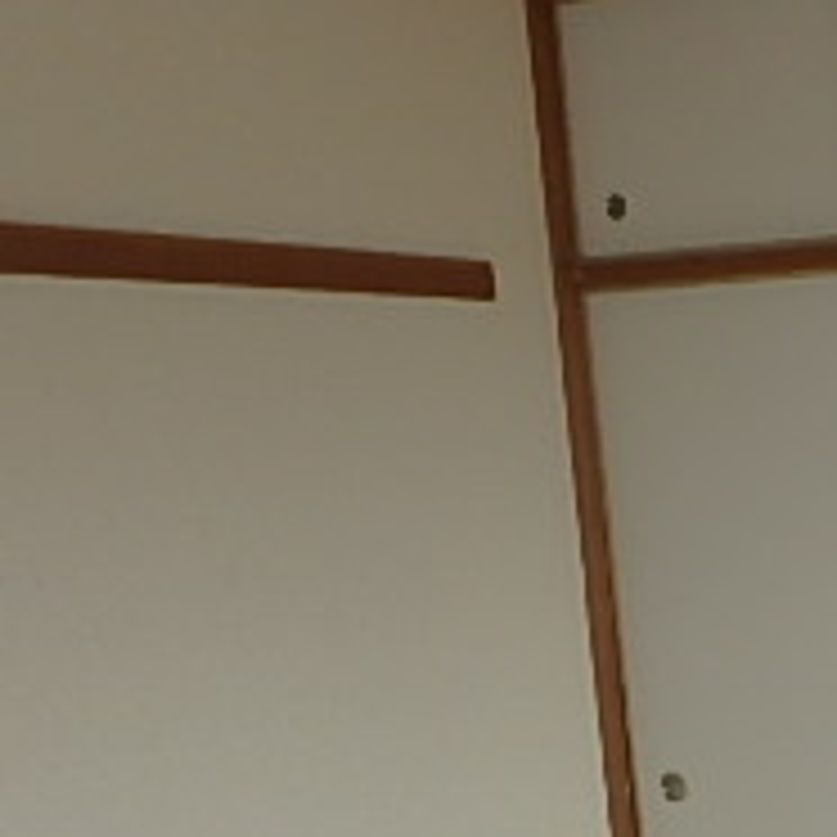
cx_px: 1296
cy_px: 792
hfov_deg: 21.8
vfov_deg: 25.8
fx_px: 1751
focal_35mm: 64
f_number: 3.5
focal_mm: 3.7
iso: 125
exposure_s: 1/100
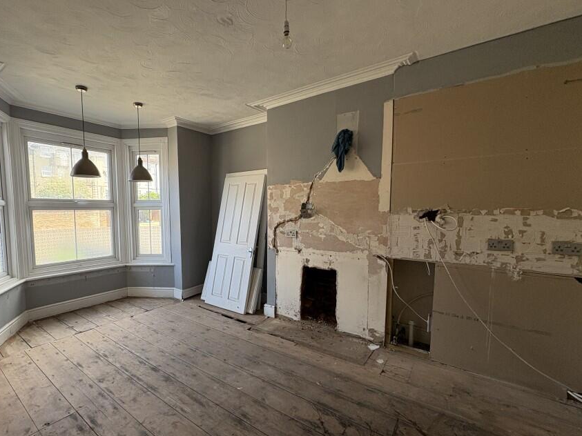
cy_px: 232
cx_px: 246
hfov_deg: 90.3
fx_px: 286
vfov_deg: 74.6
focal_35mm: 17
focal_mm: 2.22
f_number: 2.2
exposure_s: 1/117
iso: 125
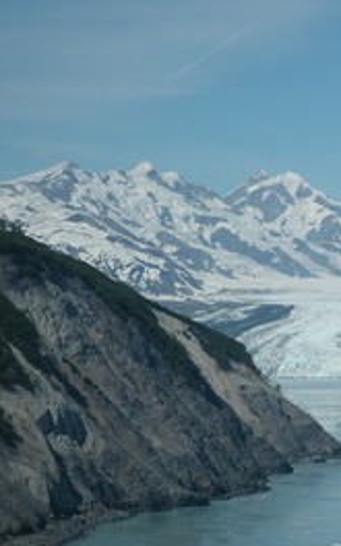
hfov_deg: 8.6
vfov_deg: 13.9
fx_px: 2230
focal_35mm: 150
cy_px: 331
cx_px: 462
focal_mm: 52
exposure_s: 1/2000
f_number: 5
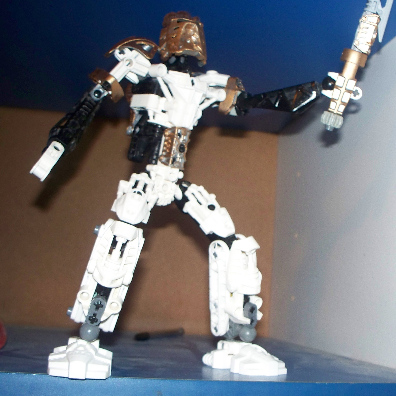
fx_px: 621
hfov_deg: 35.3
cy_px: 187
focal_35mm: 48
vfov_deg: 35.3
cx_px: 232
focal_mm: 7.54
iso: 200
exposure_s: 1/30
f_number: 2.8
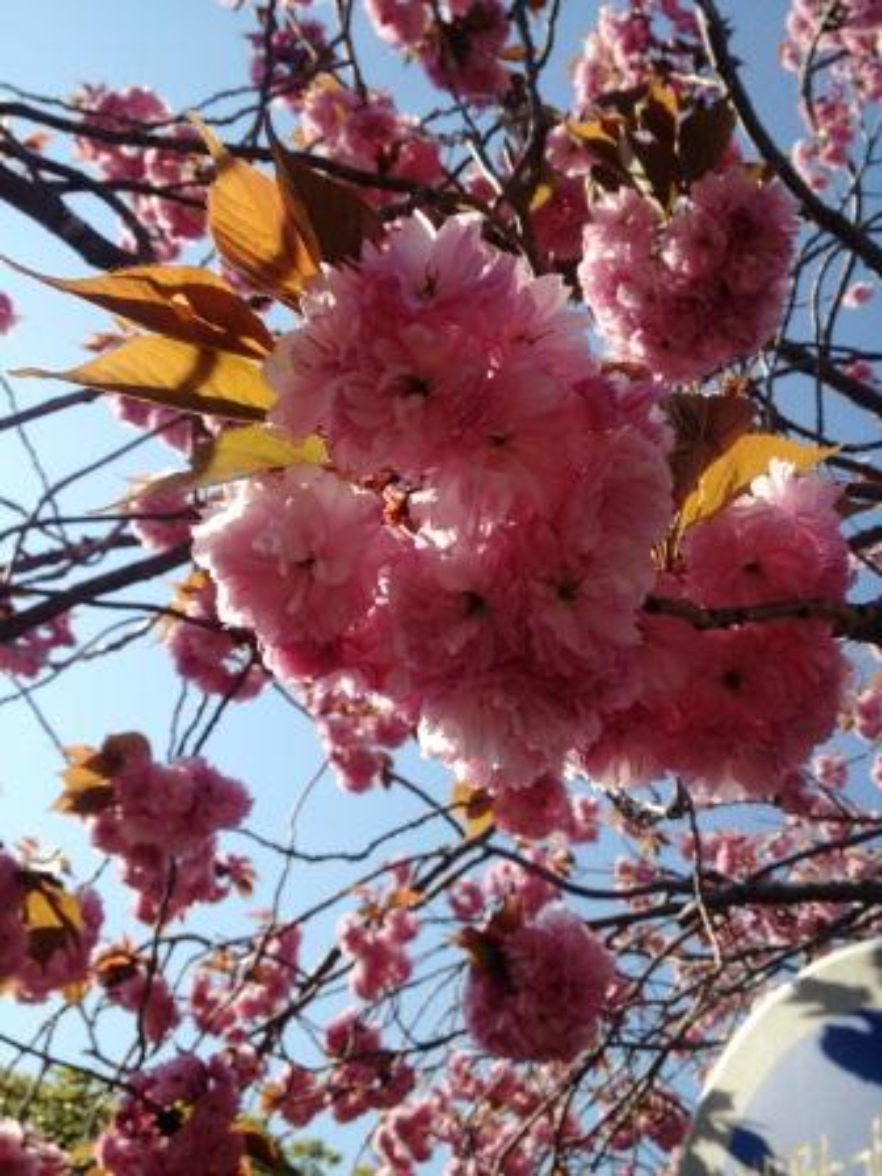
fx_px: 1189
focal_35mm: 35
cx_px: 441
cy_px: 588
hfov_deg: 40.7
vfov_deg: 52.6
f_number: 2.4
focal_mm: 4.28
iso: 50
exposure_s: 1/1416
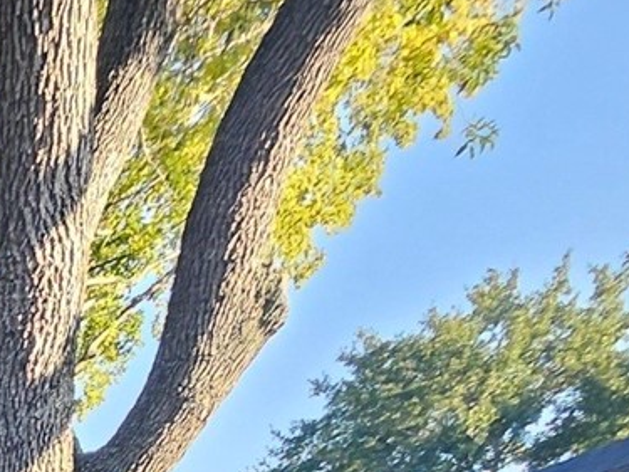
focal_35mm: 71
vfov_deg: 13.0
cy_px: 1248
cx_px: -664
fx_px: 1290
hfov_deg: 17.8
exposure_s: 1/60.2
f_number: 2.2
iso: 32
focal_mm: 1.74
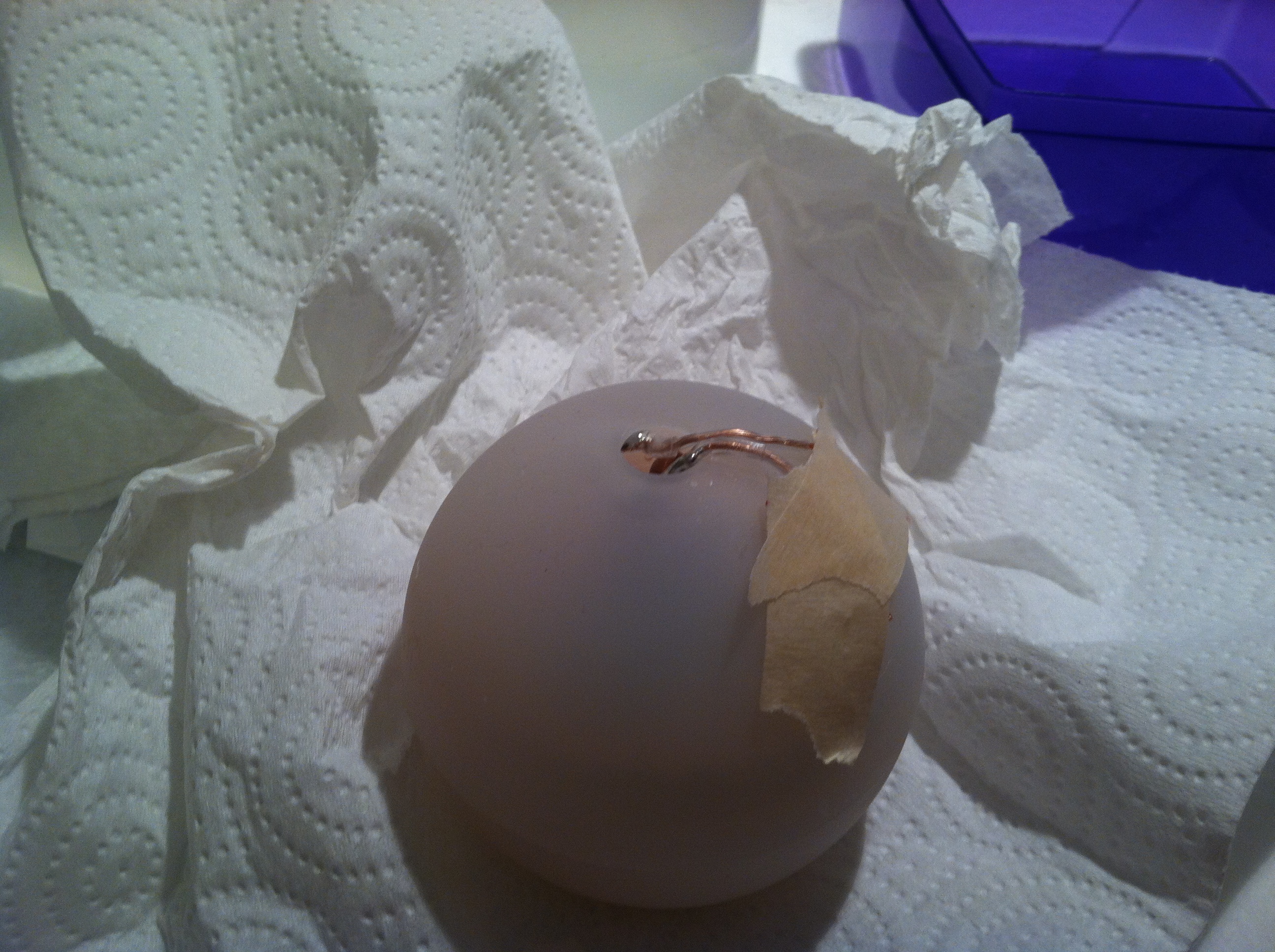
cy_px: 476
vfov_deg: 40.6
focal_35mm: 35
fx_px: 1287
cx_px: 638
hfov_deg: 52.7
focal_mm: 3.85
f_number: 2.8
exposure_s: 1/15
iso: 80
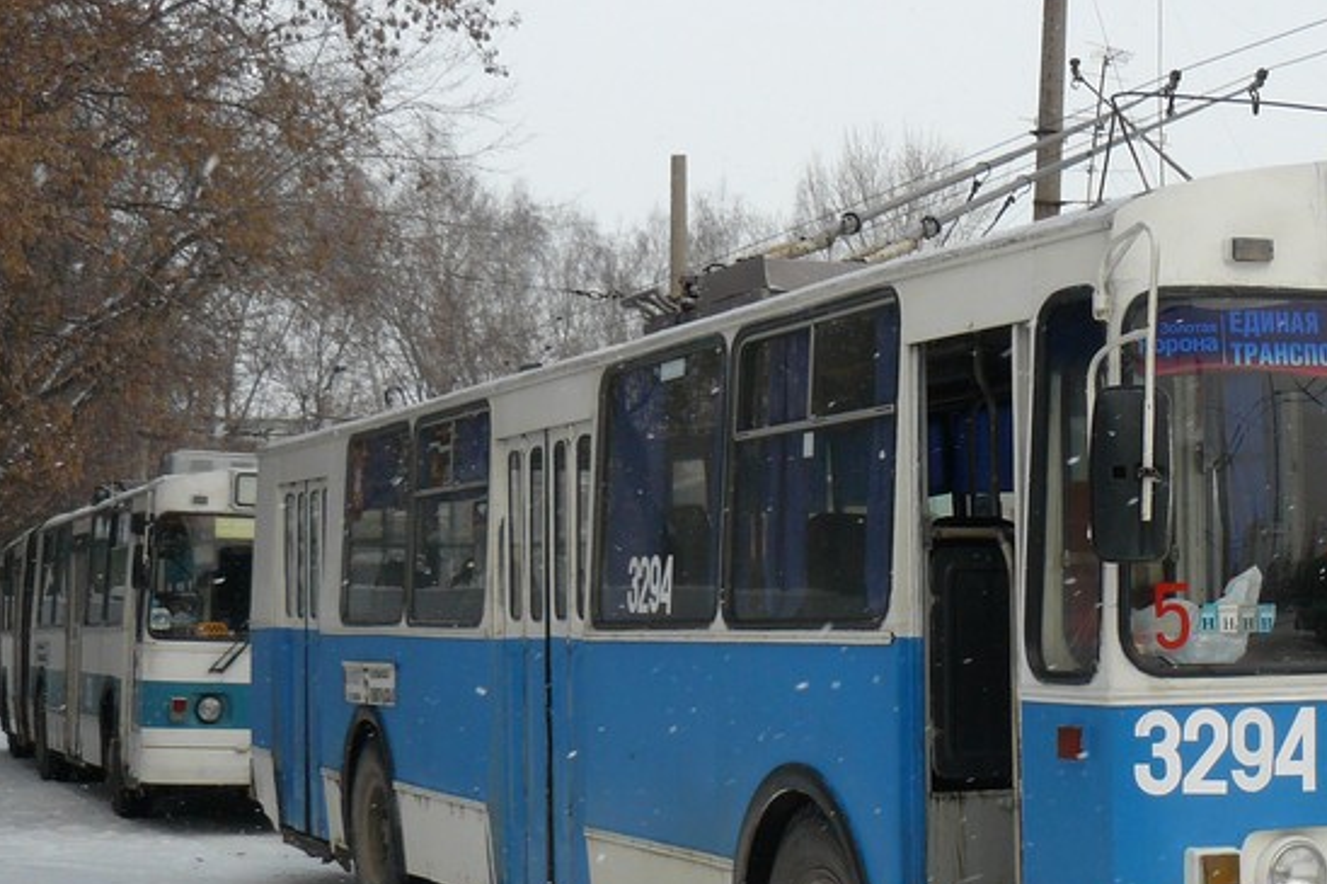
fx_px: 2579
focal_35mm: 70
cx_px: 1041
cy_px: 453
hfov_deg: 28.3
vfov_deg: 19.4
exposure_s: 1/200
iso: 100
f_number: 4.5
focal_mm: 6
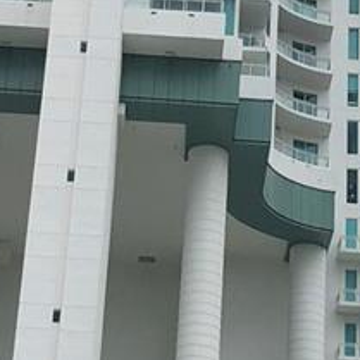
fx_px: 1671
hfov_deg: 12.3
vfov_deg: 12.3
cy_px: 95
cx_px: 141
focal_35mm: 142
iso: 20
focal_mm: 4
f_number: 1.8
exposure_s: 1/4049
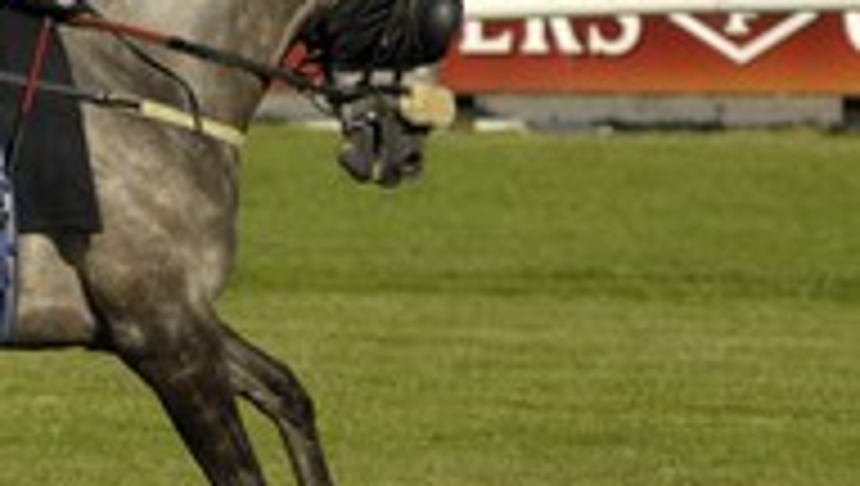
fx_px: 11051
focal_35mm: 484
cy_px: 212
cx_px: 11
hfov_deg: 4.5
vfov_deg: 2.5
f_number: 4.5
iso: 100
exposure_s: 1/1000
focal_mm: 140
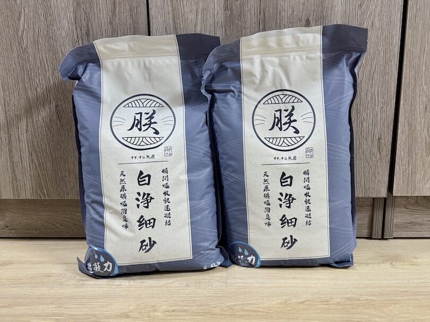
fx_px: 298
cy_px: 161
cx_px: 215
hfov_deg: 71.6
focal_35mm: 24
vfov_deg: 56.8
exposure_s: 1/60
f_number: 1.78
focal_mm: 6.76
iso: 320
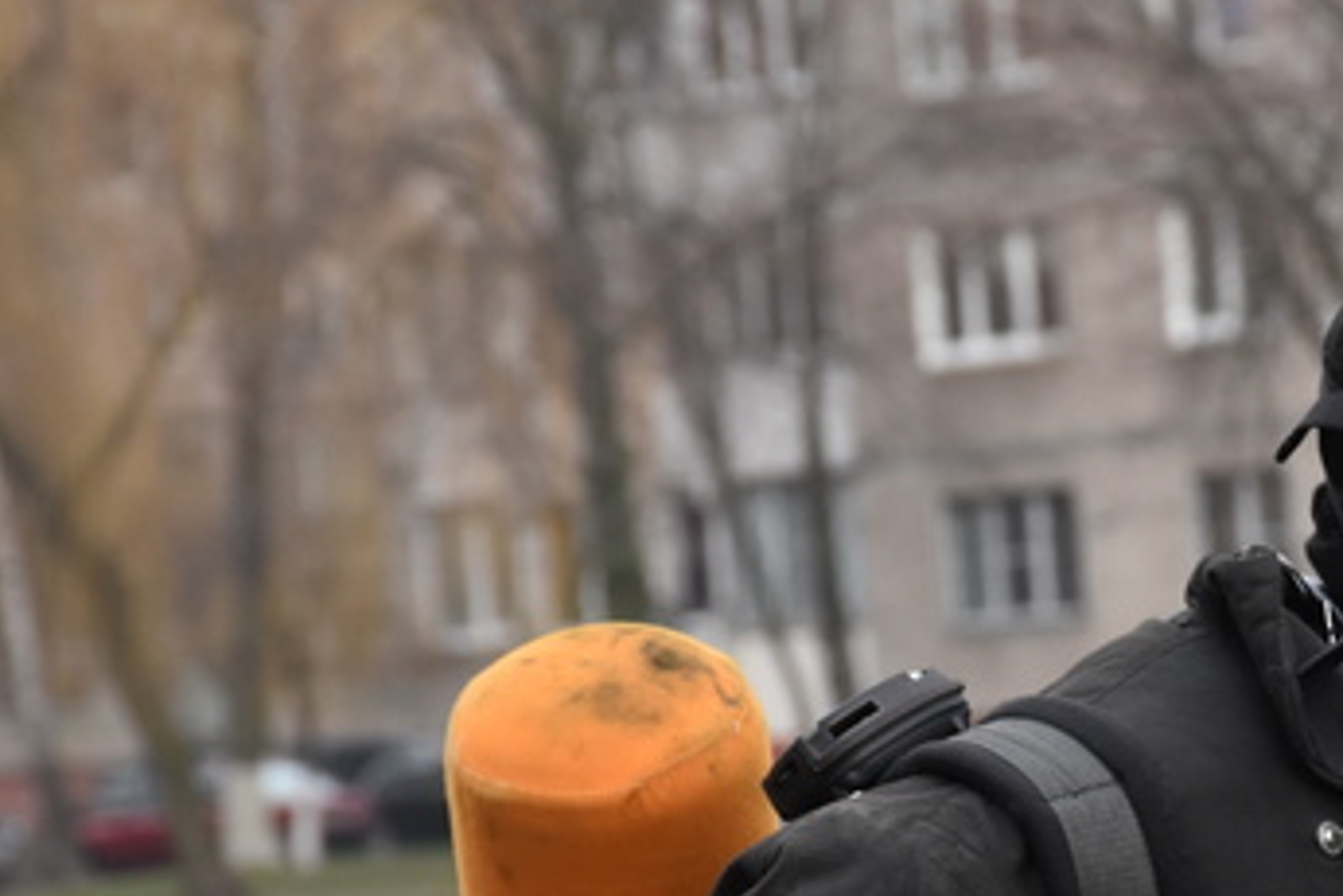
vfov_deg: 4.4
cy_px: 701
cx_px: 1234
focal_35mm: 310
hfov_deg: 6.6
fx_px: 11567
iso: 800
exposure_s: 1/200
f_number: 7.1
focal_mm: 95
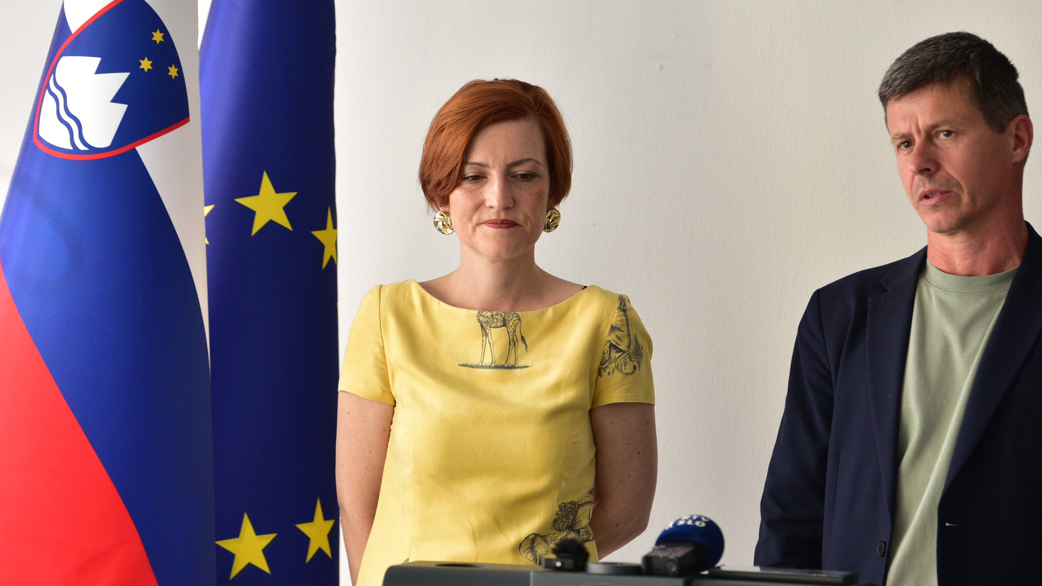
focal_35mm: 221
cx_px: 488
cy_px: 353
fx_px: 6106
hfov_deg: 9.8
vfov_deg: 5.5
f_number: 2.8
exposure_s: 1/400
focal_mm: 150
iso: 1000
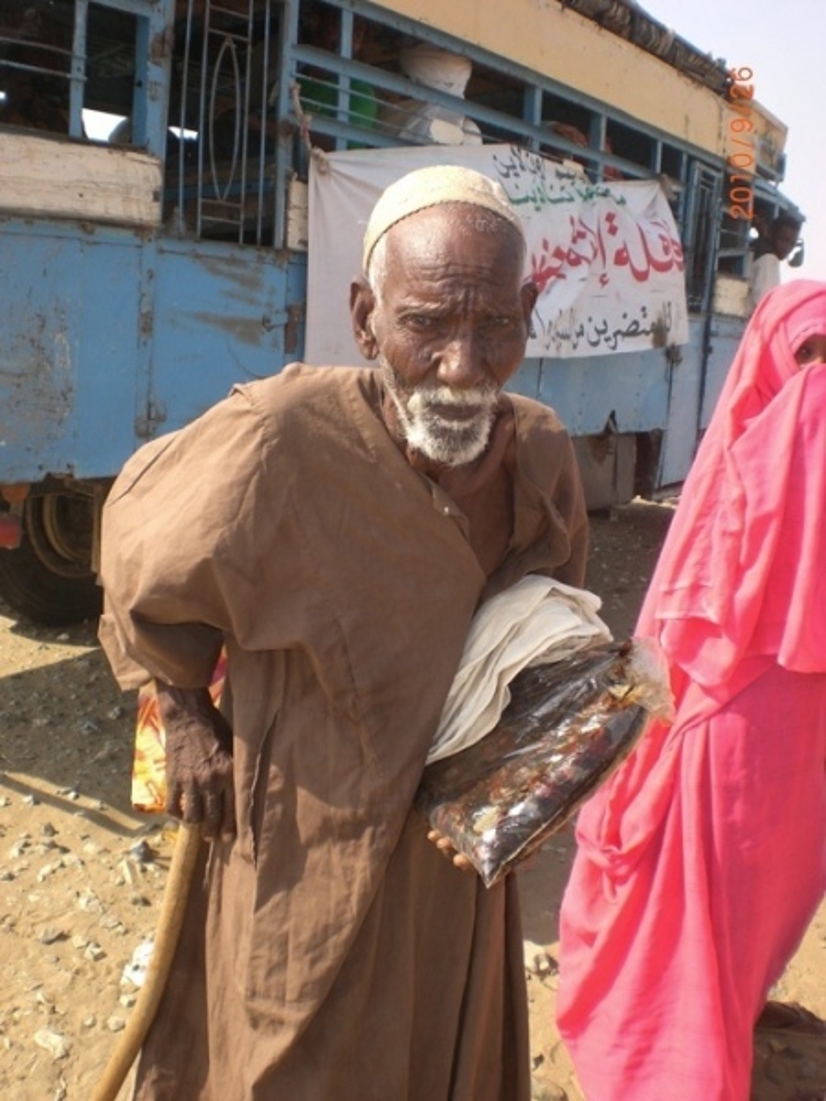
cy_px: 550
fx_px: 1209
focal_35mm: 38
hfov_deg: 37.7
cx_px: 413
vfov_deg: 49.0
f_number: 4.4
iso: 50
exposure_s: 1/250
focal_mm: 6.3
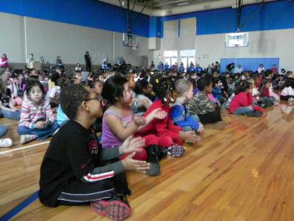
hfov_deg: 61.7
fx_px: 246
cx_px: 147
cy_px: 110
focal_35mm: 29
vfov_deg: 48.2
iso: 1600
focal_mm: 5.2
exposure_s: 1/61
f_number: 3.2
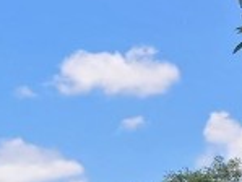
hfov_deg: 10.7
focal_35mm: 158
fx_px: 1105
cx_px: -331
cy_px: 375
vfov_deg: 8.8
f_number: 1.8
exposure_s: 1/356
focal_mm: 6.4
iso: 12
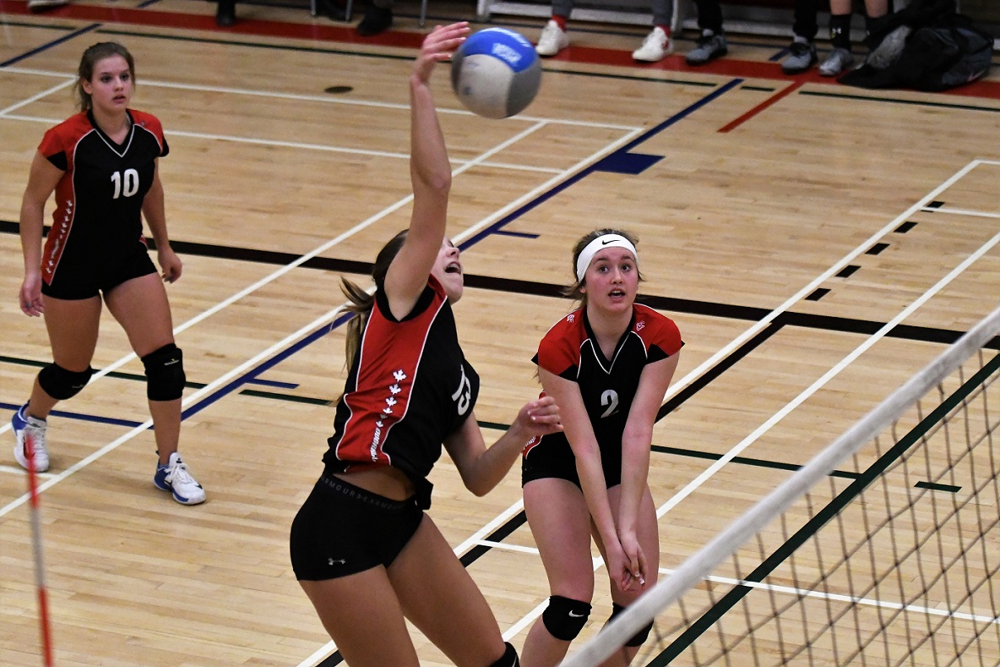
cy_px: 334
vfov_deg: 13.0
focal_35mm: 105
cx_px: 500
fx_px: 2916
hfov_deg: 19.5
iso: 7200
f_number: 2.8
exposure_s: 1/1000
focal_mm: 70
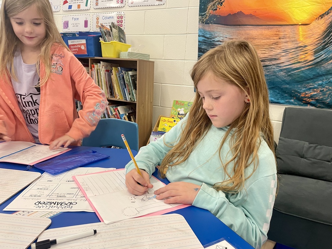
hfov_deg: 67.3
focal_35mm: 26
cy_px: 124
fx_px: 249
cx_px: 166
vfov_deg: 53.1
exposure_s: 1/60
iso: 125
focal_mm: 4.2
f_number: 1.6
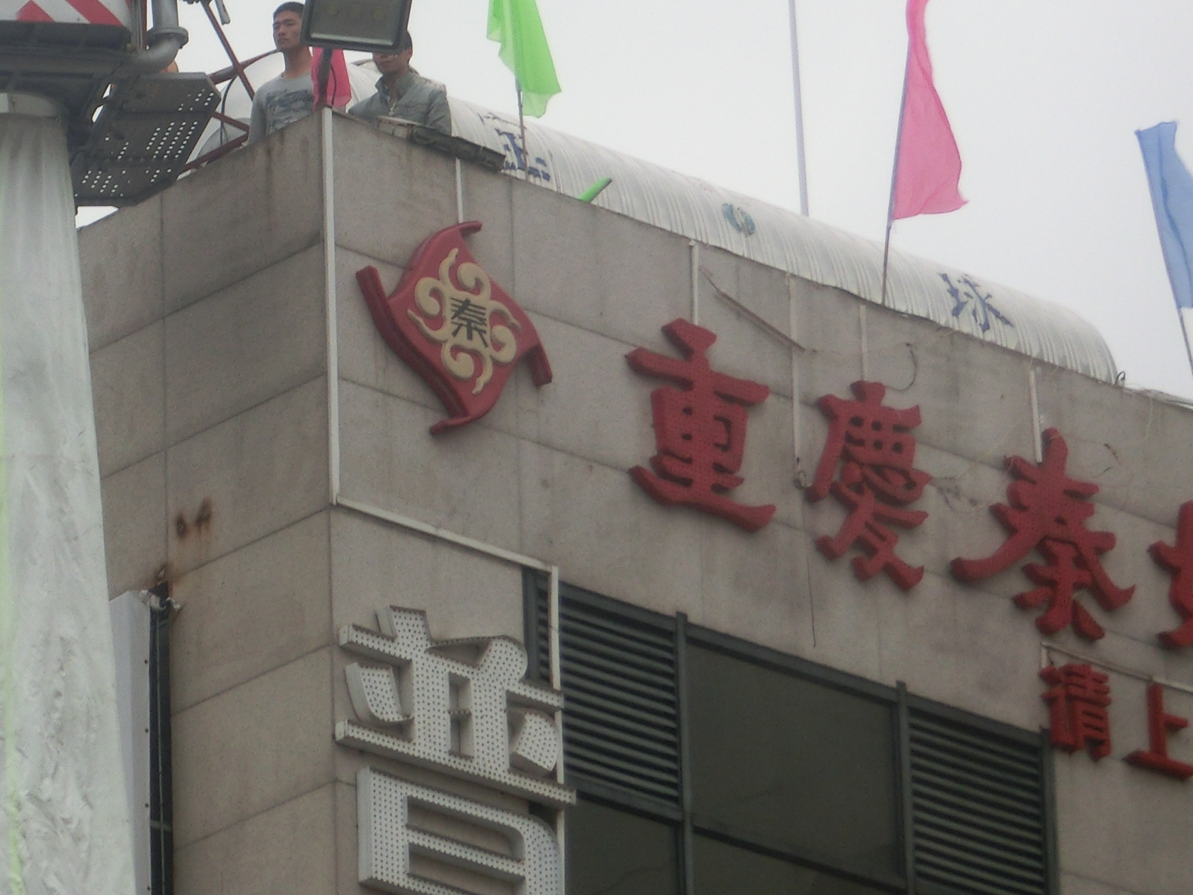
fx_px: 13305
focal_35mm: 386
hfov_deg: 5.1
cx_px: 78
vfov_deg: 3.9
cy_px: 130
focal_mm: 35.05
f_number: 5.8
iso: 100
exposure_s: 1/80
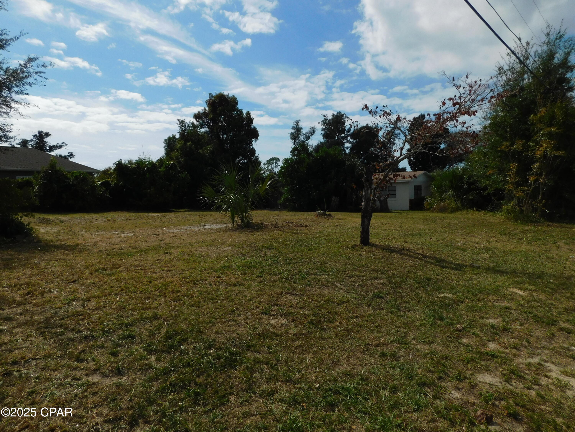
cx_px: 288
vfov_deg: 58.9
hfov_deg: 73.9
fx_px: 382
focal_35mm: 23
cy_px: 216
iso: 125
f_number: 6
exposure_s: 1/1250
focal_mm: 4
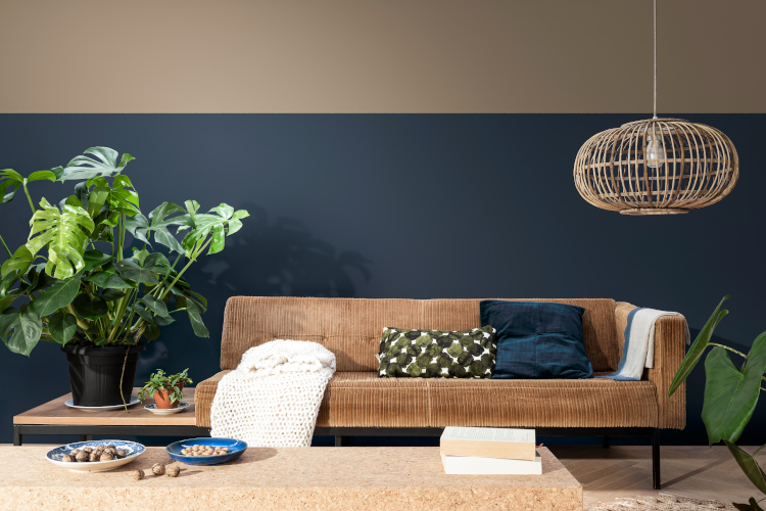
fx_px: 787
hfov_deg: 51.9
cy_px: 254
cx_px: 396
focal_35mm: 37
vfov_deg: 35.9
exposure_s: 1/1.67
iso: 100
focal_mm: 35
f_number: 11
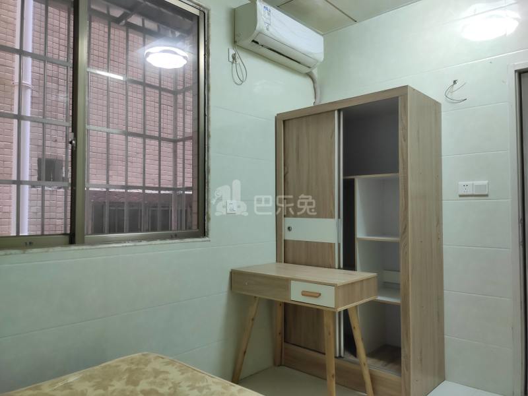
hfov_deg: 67.3
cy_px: 198
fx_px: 397
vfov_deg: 53.1
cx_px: 264
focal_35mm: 26
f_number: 1.75
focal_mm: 4.77
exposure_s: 1/50
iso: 699
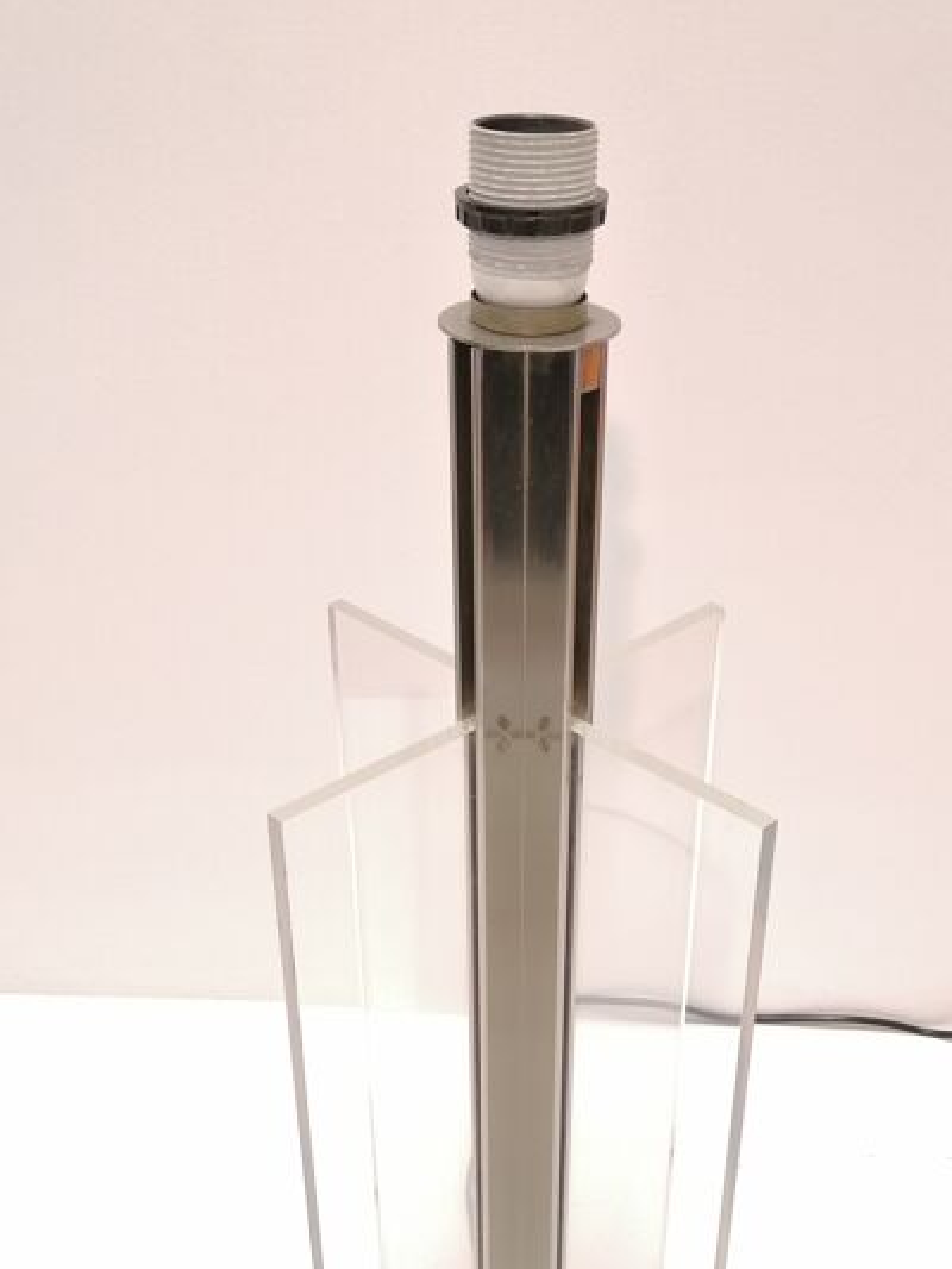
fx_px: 1430
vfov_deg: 47.6
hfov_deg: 36.8
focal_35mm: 39
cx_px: 524
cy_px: 757
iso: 100
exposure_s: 1/10
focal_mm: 5.4
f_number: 1.8
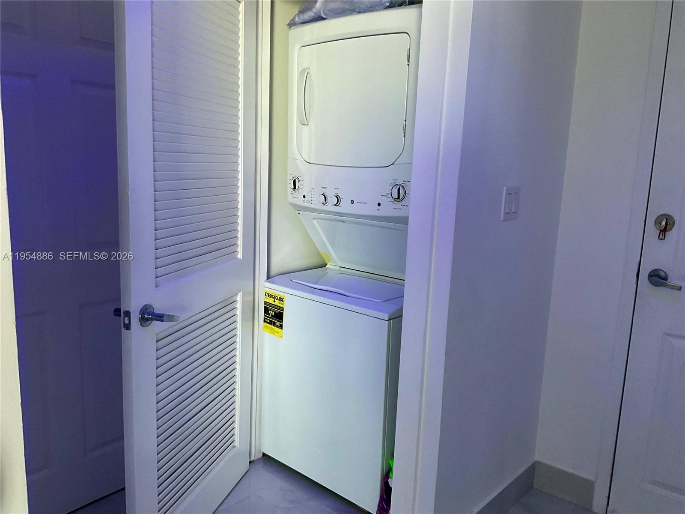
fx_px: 574
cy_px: 257
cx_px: 342
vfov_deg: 48.2
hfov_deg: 61.7
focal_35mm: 29
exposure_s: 1/60
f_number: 1.8
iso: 100
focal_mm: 3
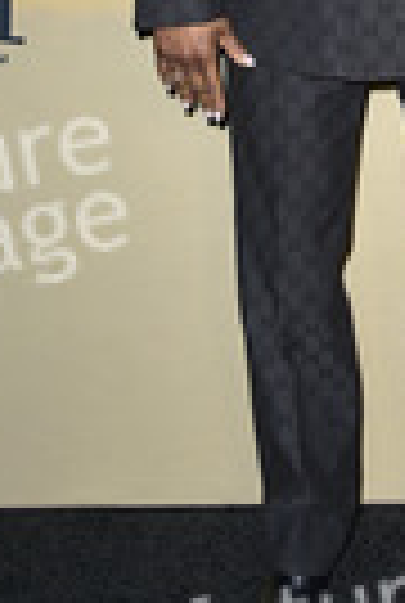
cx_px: 389
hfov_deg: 9.6
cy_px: 0
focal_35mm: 143
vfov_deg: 14.1
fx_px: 2401
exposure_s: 1/250
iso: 320
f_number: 6.3
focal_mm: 48
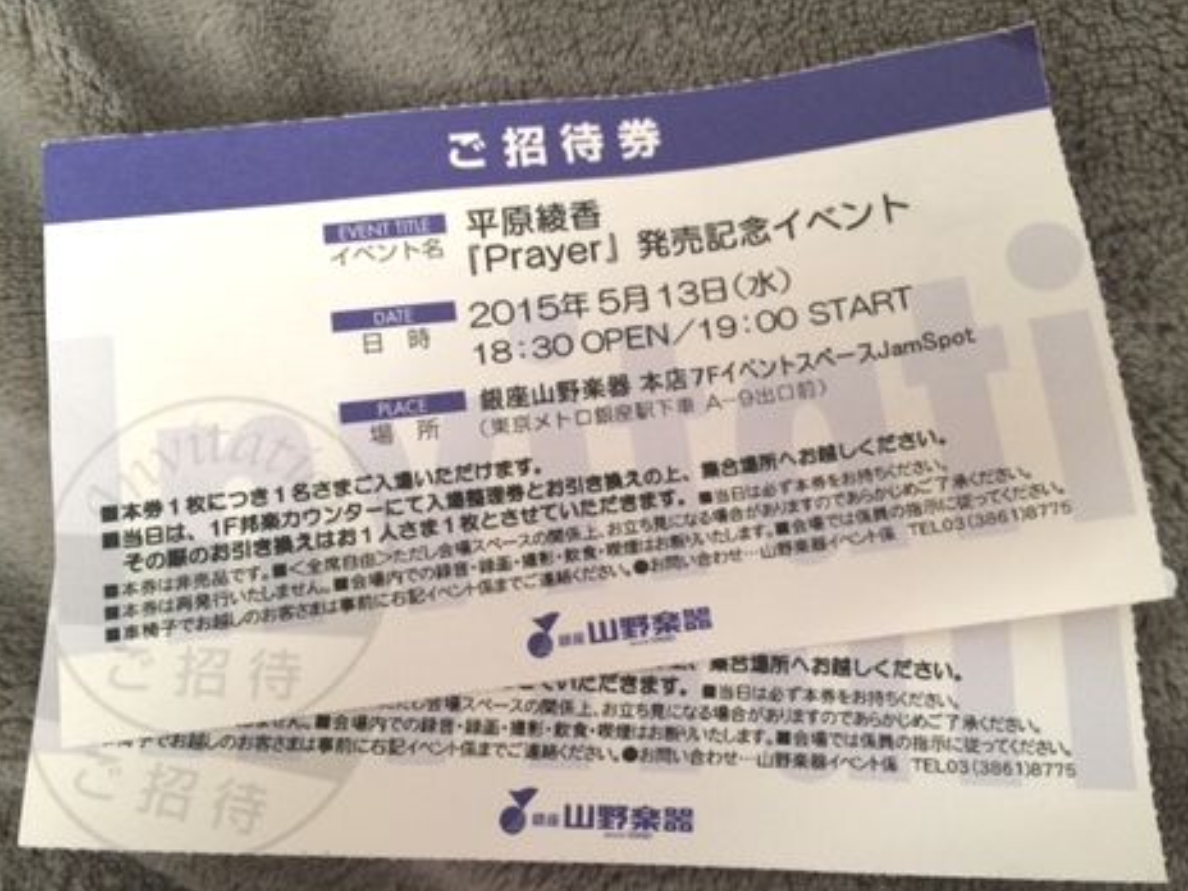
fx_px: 1030
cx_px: 594
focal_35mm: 30
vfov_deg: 46.8
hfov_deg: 60.0
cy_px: 451
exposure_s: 1/30
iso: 125
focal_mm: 4.15
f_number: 2.2
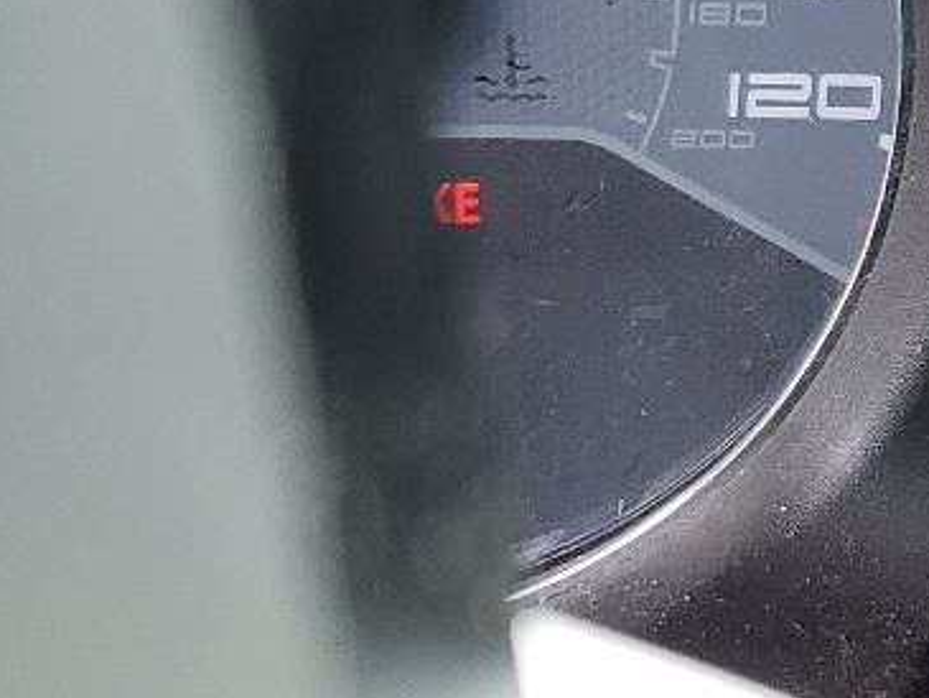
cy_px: 334
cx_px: 1700
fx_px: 3060
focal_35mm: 114
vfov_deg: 13.0
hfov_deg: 14.9
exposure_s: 1/141
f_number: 1.5
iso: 50
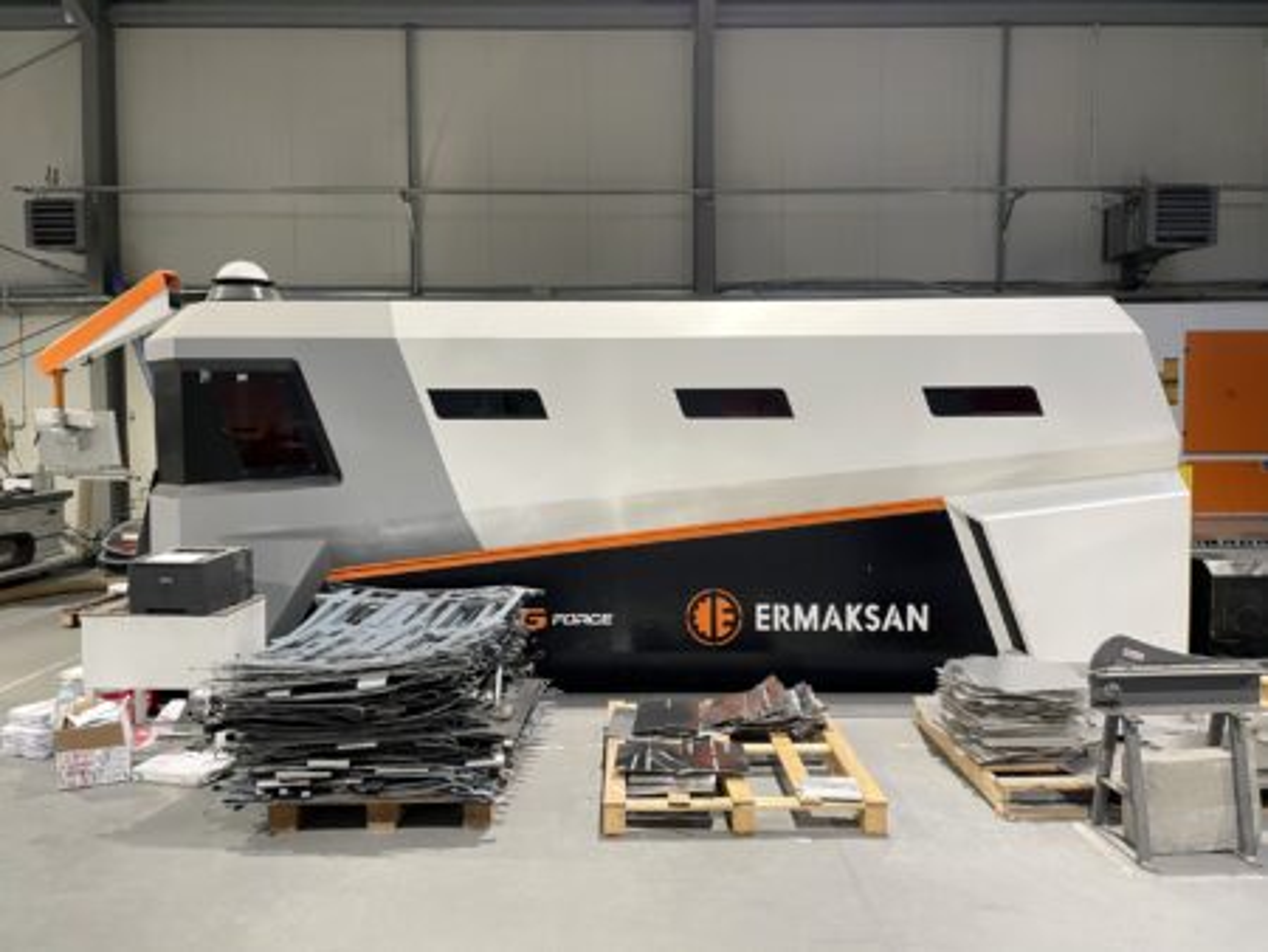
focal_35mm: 26
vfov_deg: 53.1
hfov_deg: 67.3
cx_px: 634
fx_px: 953
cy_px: 476
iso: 100
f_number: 1.6
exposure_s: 1/50
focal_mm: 4.2
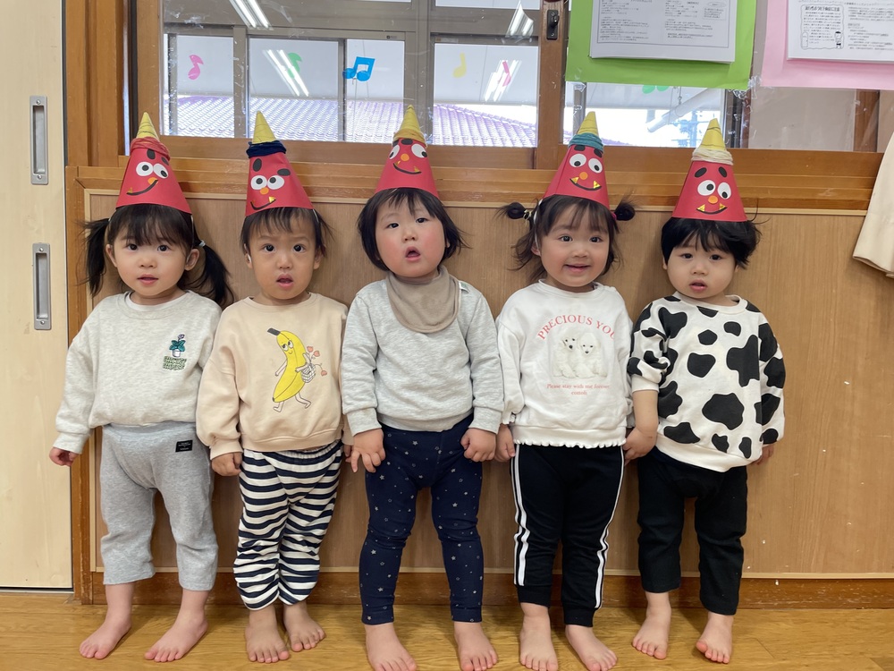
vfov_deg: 53.1
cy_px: 336
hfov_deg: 67.3
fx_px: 671
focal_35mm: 26
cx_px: 447
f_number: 1.6
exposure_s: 1/120
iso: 125
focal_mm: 4.2
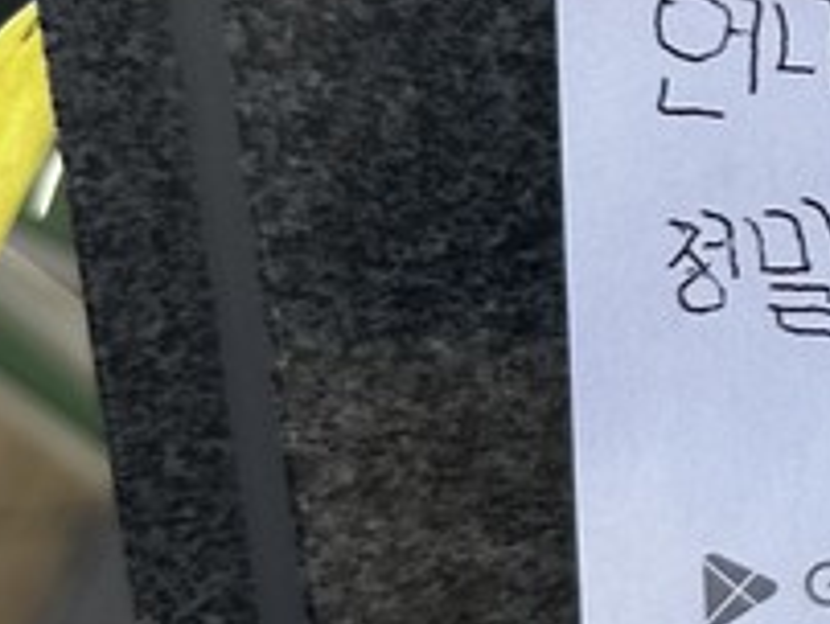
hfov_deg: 14.7
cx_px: 1578
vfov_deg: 13.0
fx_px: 2737
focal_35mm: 114
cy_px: 168
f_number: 1.78
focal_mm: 6.86
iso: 80
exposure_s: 1/2353
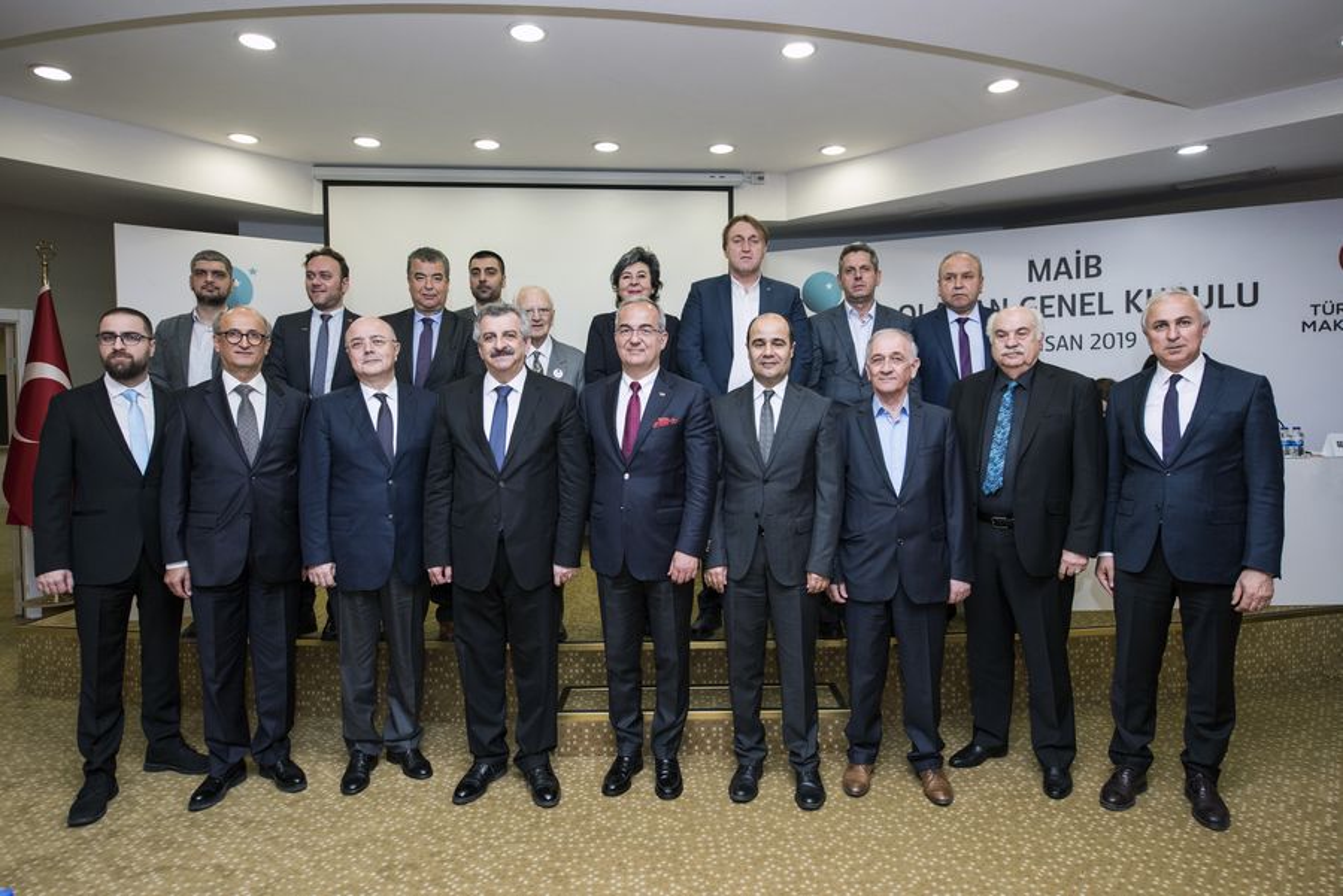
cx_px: 672
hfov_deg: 78.6
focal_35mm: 22
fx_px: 821
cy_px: 448
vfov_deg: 57.3
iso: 1600
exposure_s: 1/160
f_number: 4.5
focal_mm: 22
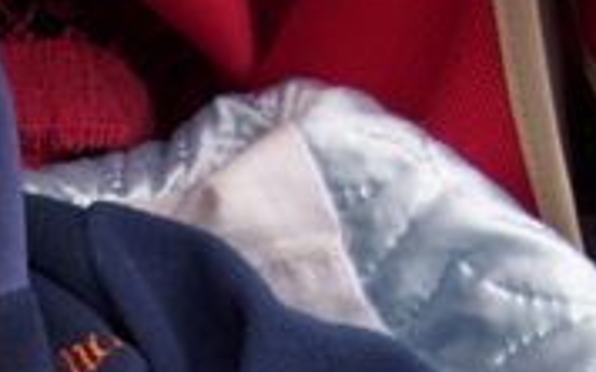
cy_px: 469
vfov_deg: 15.1
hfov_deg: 23.2
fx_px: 1347
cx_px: -87
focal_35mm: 83
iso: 50
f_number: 2.8
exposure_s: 1/85
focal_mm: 6.2
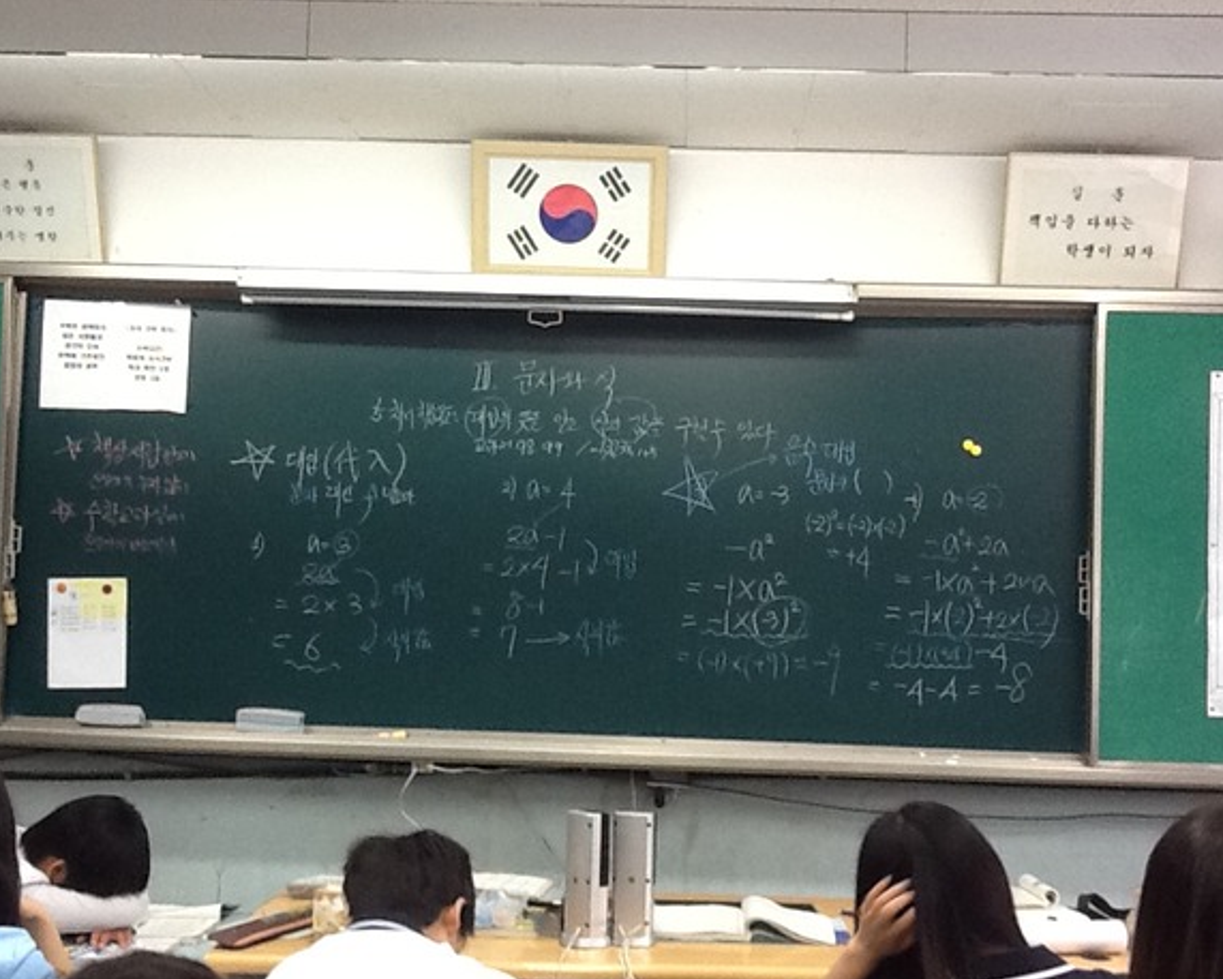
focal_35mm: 35
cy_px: 512
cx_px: 613
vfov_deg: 42.2
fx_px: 1267
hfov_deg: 51.5
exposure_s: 1/30
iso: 125
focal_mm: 2.03
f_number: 2.4
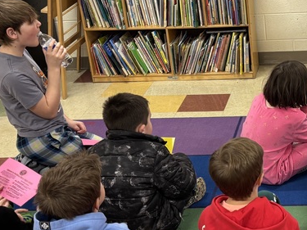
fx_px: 629
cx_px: 298
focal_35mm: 71
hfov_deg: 26.2
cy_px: 109
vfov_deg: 20.7
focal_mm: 5.96
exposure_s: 1/60
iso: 125
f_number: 1.6
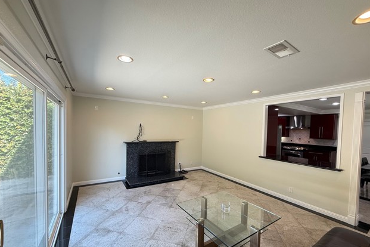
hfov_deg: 100.4
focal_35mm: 15
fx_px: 154
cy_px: 134
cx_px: 182
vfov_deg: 77.2
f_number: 2.2
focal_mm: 2.22
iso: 160
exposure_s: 1/120
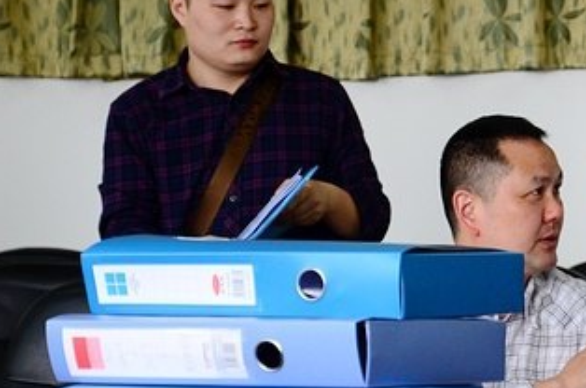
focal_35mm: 149
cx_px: 549
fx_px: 2420
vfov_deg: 9.2
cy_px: 266
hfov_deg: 13.7
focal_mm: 52
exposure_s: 1/200
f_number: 5.6
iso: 1600
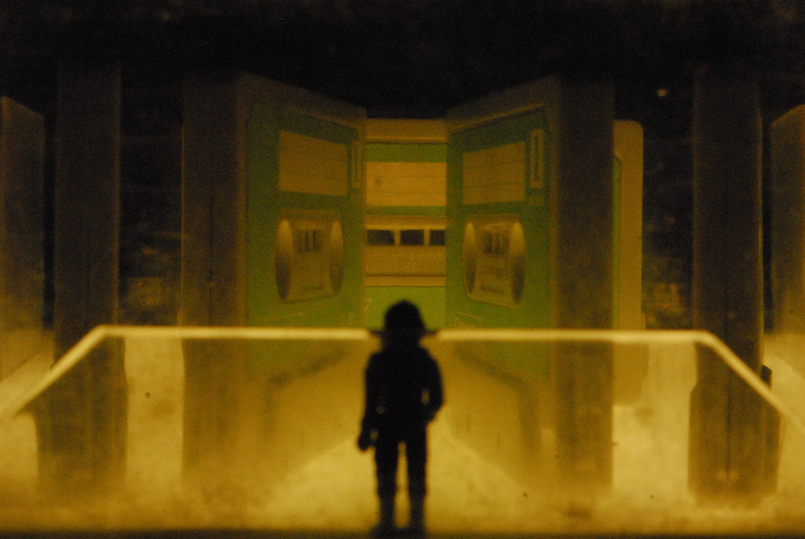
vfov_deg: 21.1
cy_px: 270
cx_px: 402
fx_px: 1444
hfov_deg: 31.1
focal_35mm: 64
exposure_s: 1/200
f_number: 22
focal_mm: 43
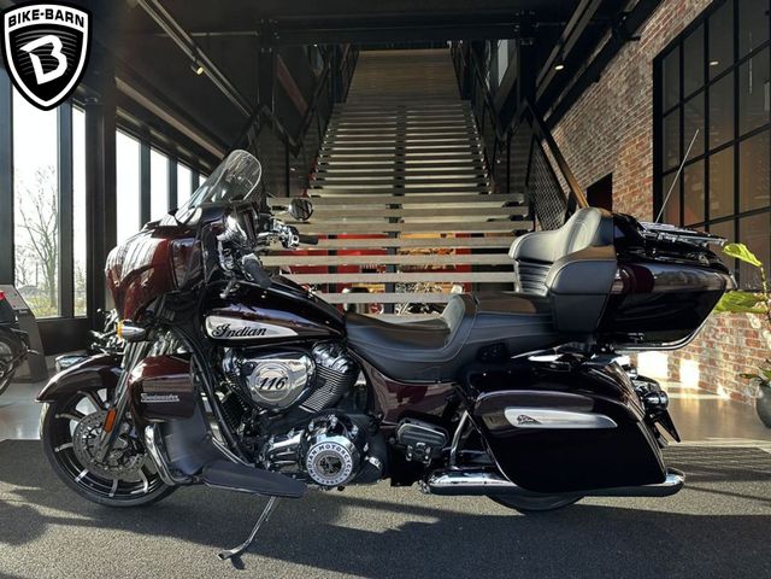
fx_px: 535
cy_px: 290
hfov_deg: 71.6
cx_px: 386
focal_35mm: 24
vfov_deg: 56.8
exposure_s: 1/127
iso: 64
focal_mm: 6.9
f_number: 1.8
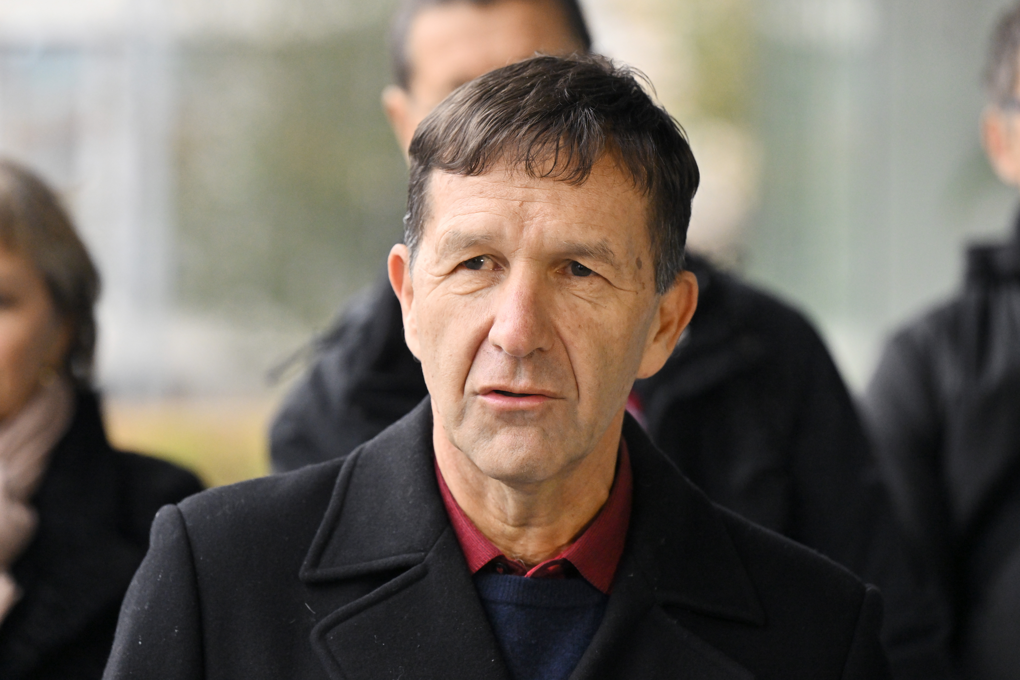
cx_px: 510
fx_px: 5666
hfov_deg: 10.3
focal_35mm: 200
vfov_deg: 6.9
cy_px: 340
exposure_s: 1/1000
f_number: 5
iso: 3200
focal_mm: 200
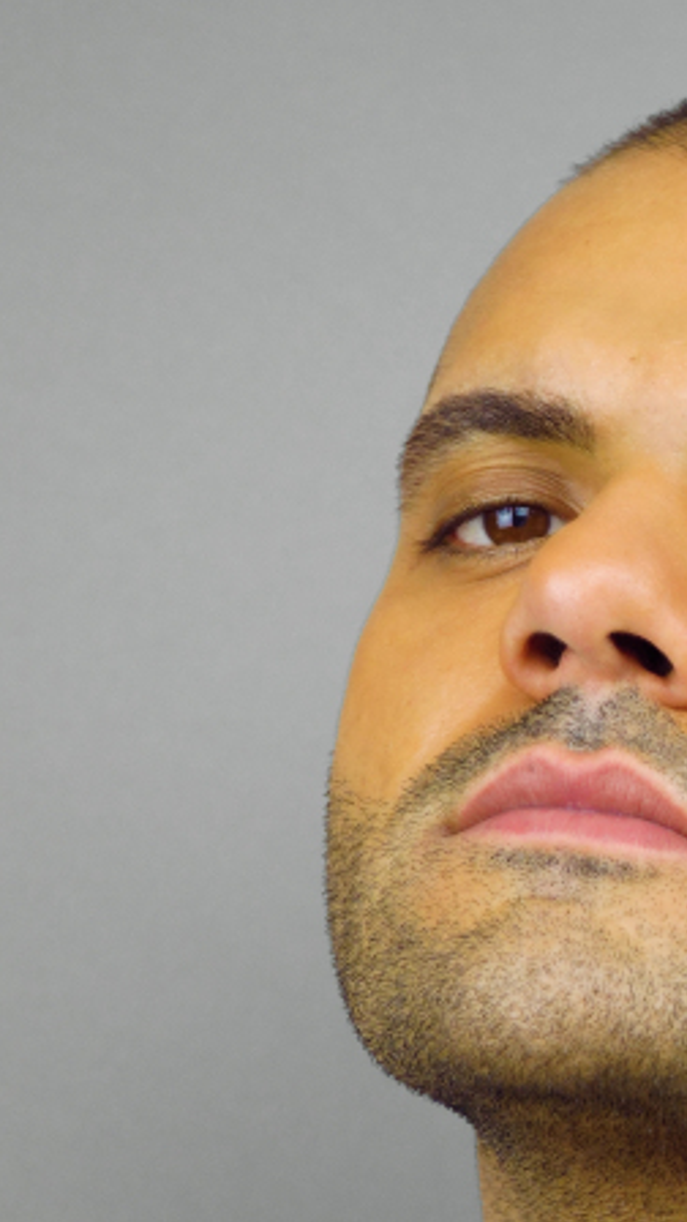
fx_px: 5084
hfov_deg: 7.6
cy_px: 1255
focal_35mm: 157
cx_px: 1071
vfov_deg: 13.5
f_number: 5.6
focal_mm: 56
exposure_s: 1/250
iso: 1250
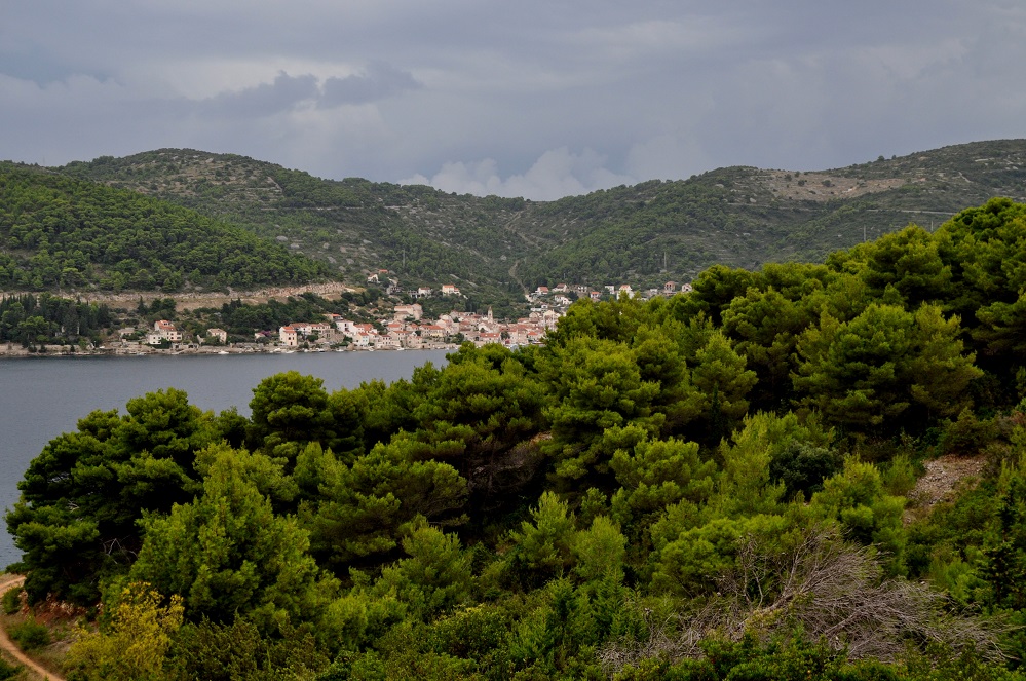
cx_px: 513
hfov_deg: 33.4
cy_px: 340
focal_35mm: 60
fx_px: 1708
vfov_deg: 22.6
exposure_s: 1/250
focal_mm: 40
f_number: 8
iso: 500
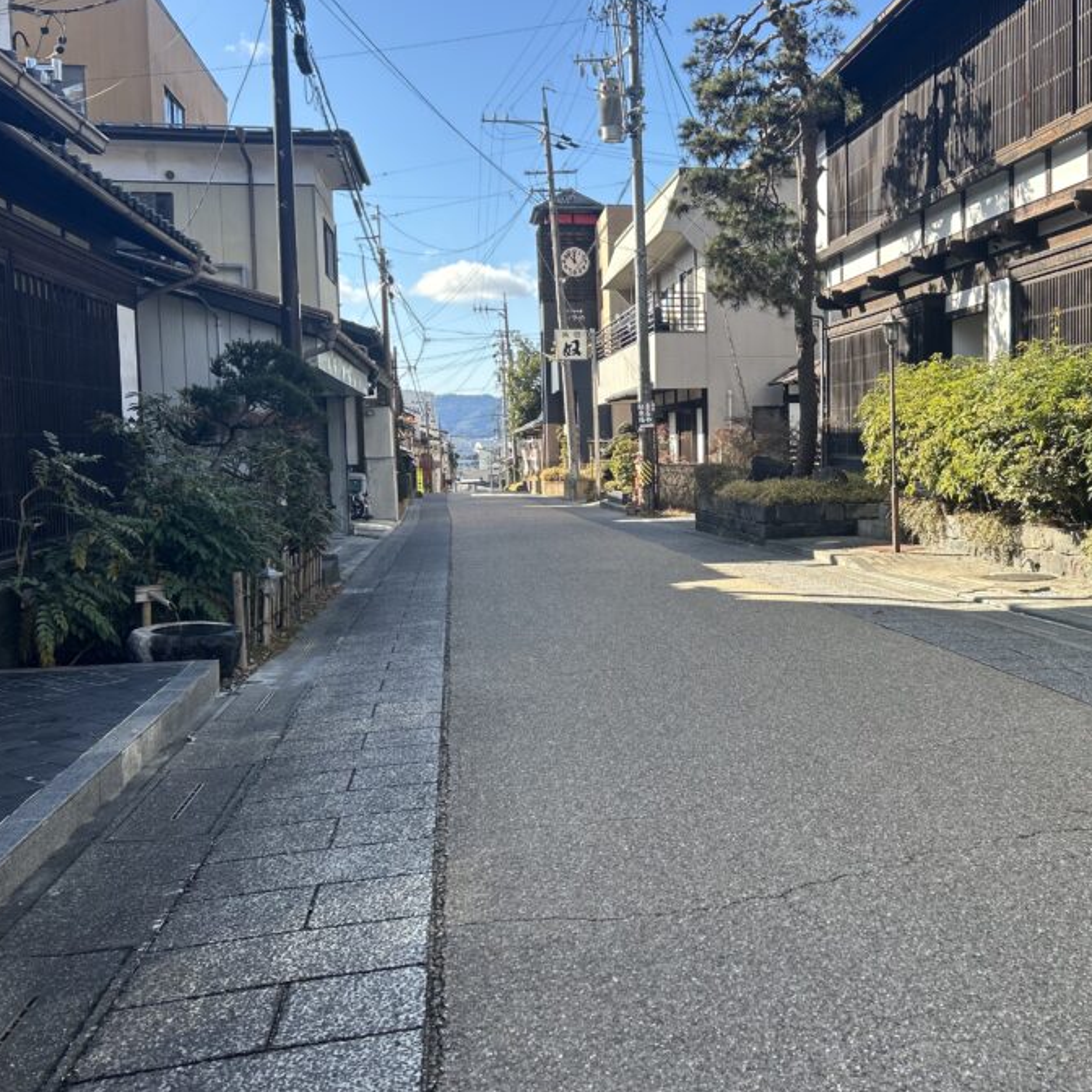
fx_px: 1249
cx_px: 691
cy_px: 507
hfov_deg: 46.7
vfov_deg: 47.2
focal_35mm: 35
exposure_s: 1/1009
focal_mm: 5.7
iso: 50
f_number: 1.5
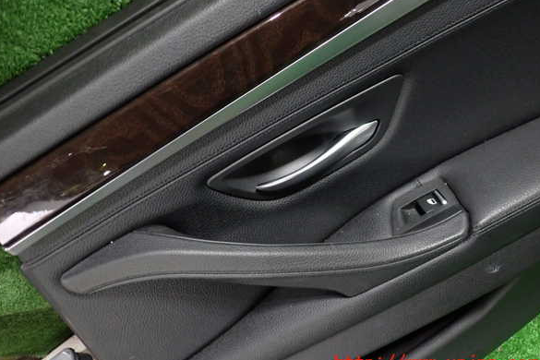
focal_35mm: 32
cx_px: 266
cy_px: 168
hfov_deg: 58.7
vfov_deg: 41.1
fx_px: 480
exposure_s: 1/30
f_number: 2.3
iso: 400
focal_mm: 5.4
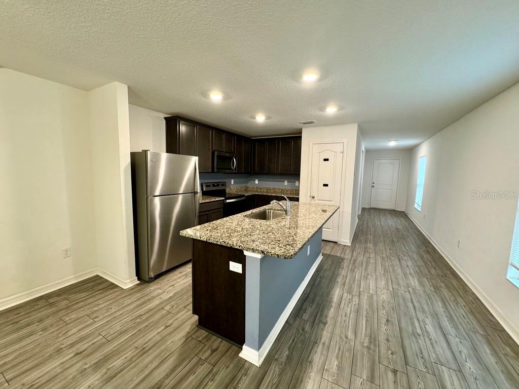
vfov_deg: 85.7
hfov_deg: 102.1
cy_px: 194
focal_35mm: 14
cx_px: 260
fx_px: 210
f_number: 2.2
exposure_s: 1/60
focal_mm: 2.22
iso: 320
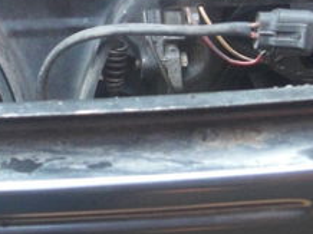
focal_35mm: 97
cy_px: 70
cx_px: 49
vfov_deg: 15.2
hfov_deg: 20.0
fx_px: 876
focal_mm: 5.8
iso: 400
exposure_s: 1/60
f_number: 2.7
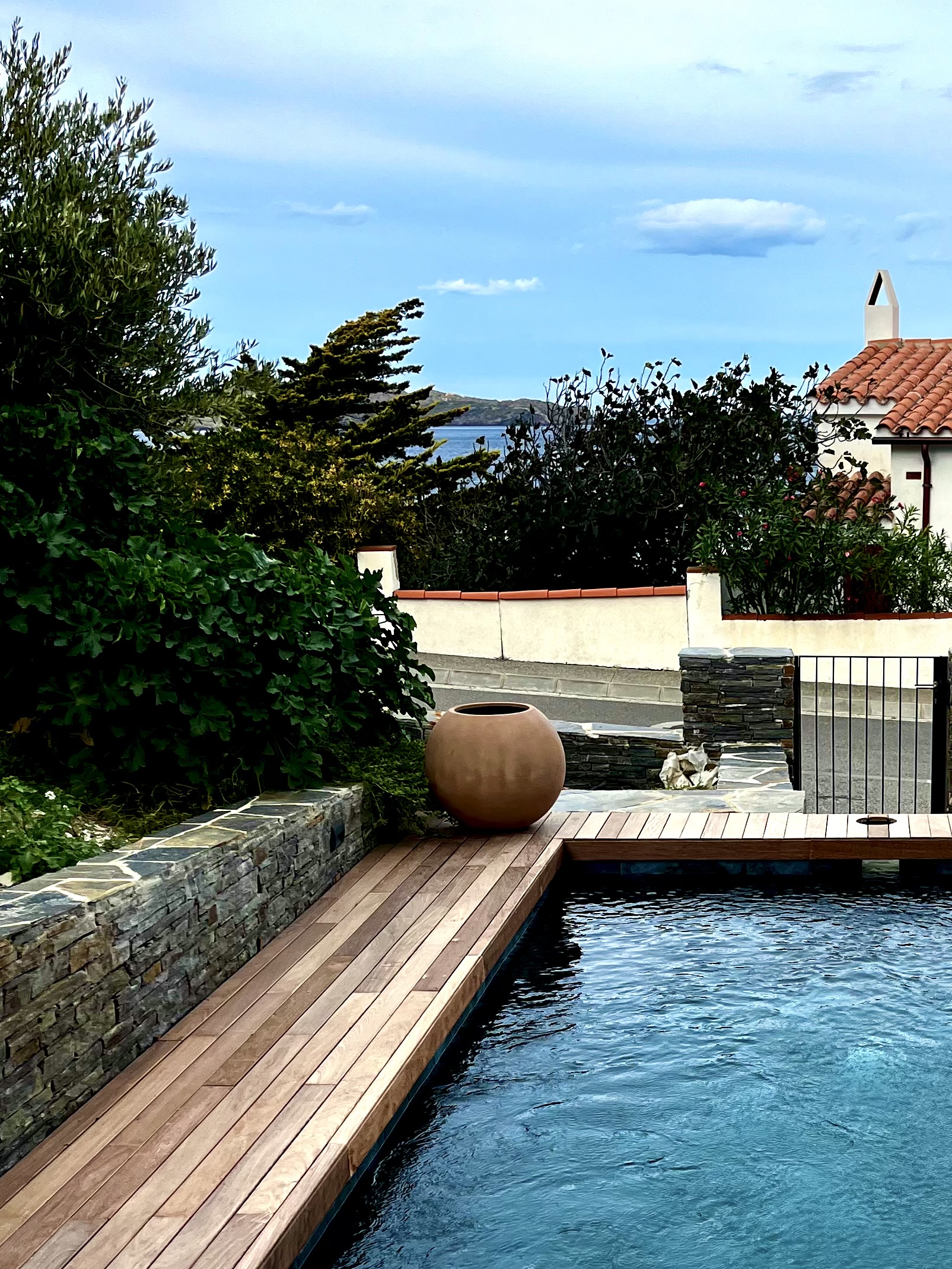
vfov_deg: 37.7
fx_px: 1796
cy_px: 994
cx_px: 839
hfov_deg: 28.6
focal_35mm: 49
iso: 50
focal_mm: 5.1
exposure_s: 1/1441
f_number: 1.6
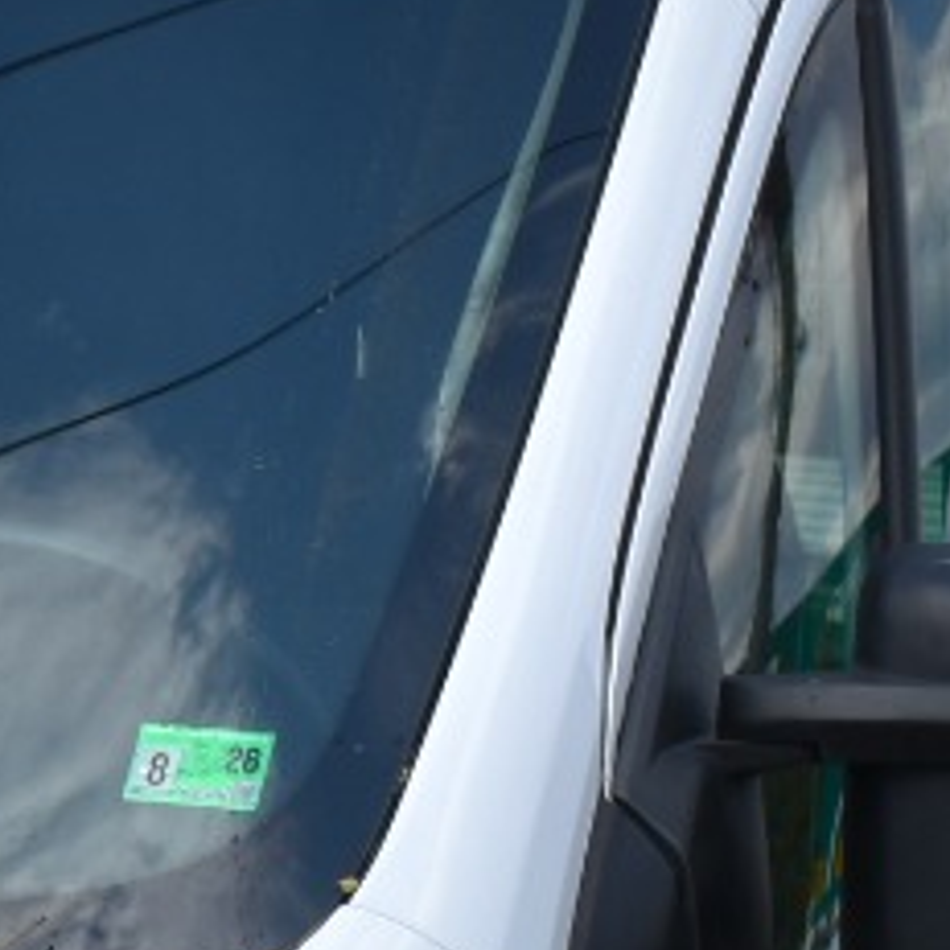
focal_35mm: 340
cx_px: -317
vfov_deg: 5.1
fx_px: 10557
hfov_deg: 5.1
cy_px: 1184
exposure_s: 1/400
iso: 200
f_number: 10
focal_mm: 38
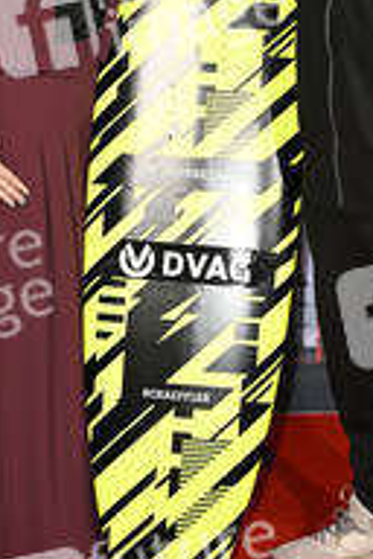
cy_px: 154
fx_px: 1228
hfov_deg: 17.3
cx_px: 221
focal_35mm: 79
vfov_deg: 25.4
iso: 100
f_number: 4
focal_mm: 38
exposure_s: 1/200
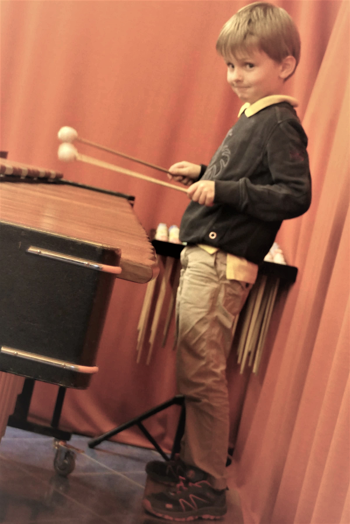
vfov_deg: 41.9
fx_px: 685
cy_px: 262
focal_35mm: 47
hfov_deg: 28.6
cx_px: 175
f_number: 3.5
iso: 1600
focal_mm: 17.2
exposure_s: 1/30
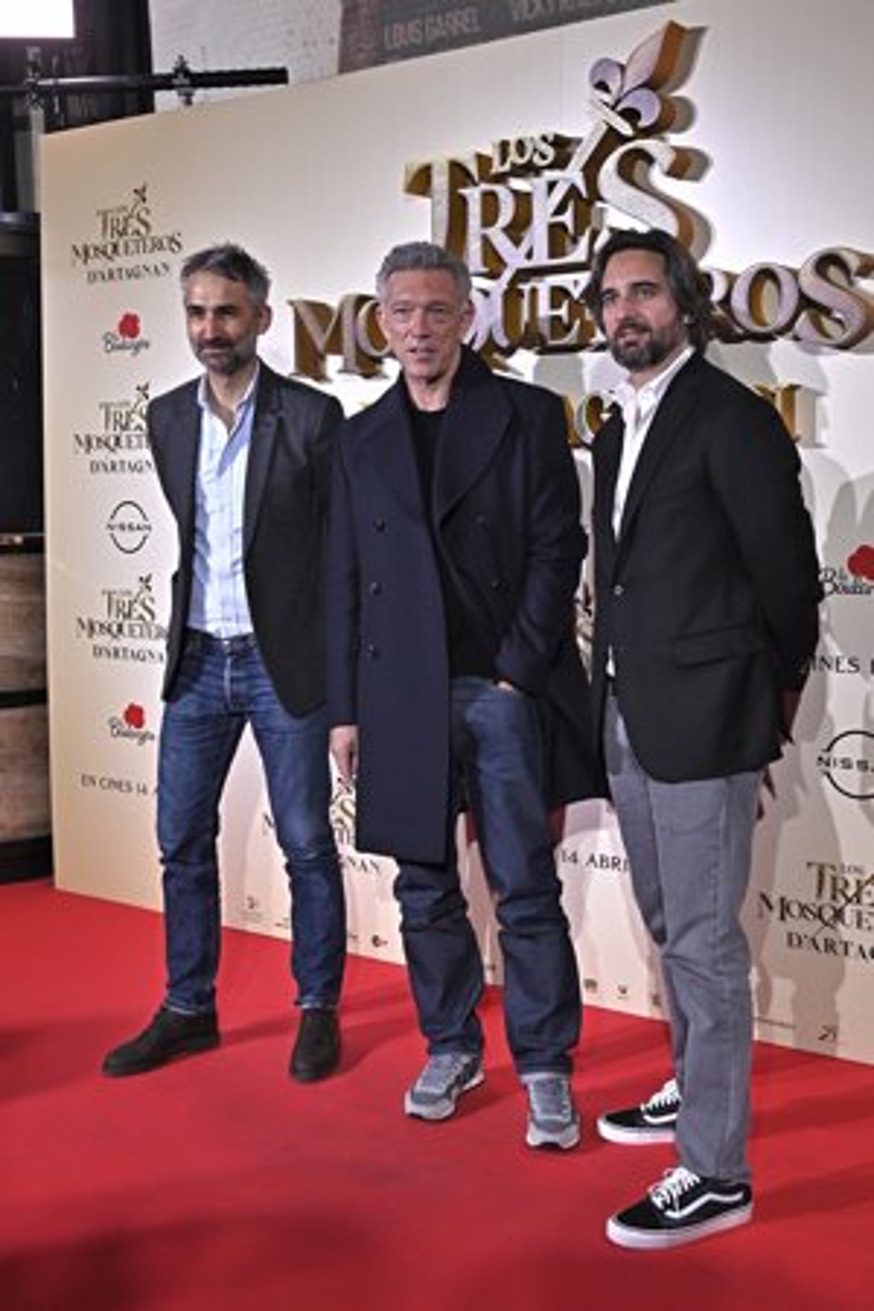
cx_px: 437
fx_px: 1457
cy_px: 656
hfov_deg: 33.4
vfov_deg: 48.5
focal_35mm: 40
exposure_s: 1/320
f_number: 4
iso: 800
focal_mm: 27
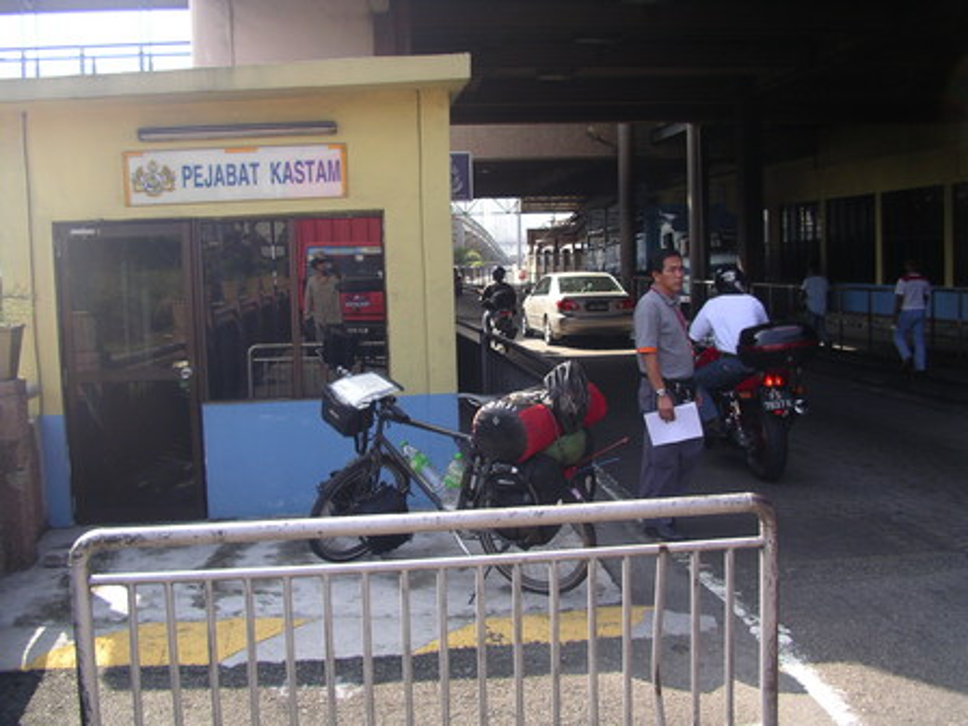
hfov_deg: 50.1
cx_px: 484
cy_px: 363
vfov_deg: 38.7
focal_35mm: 37
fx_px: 1035
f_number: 2.8
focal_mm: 5.7
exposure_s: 1/250
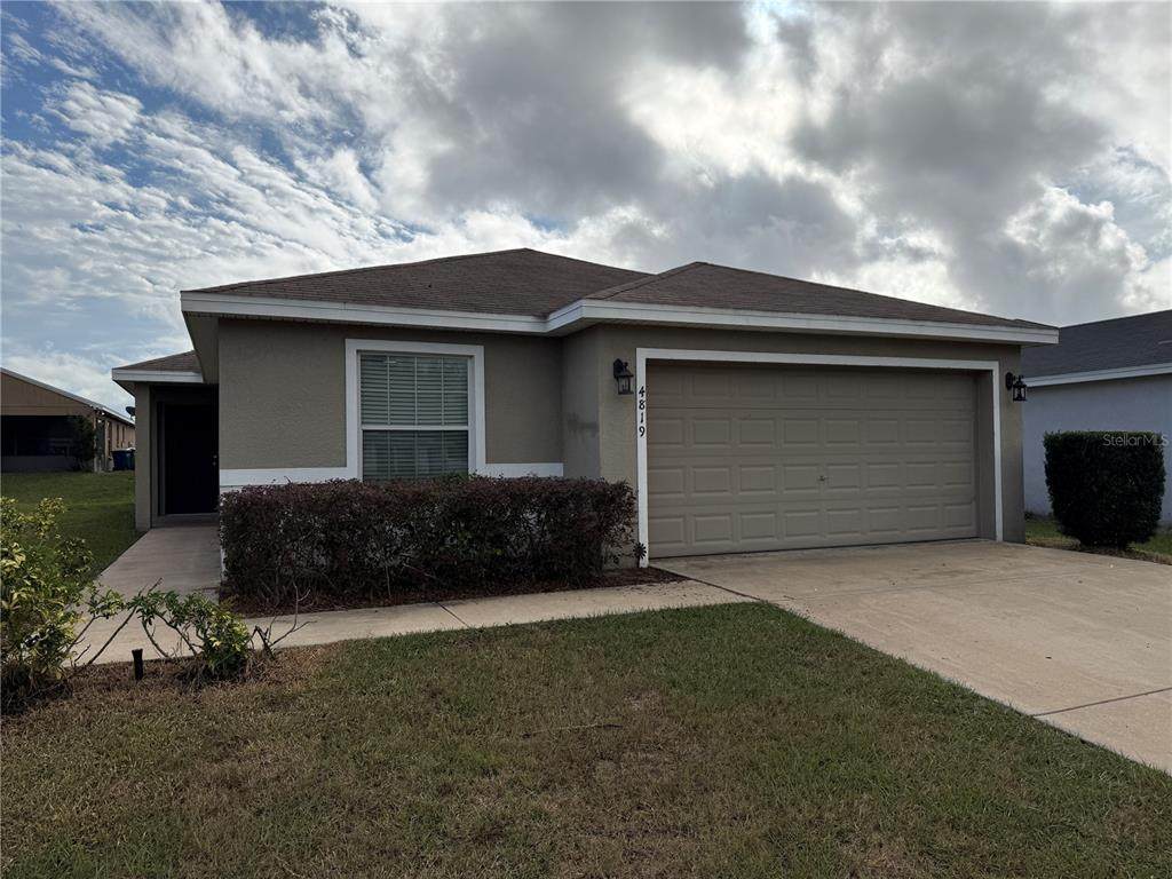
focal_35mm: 24
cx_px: 586
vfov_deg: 56.8
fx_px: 813
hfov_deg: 71.6
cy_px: 440
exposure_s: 1/11905
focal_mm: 6.76
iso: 80
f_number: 1.78
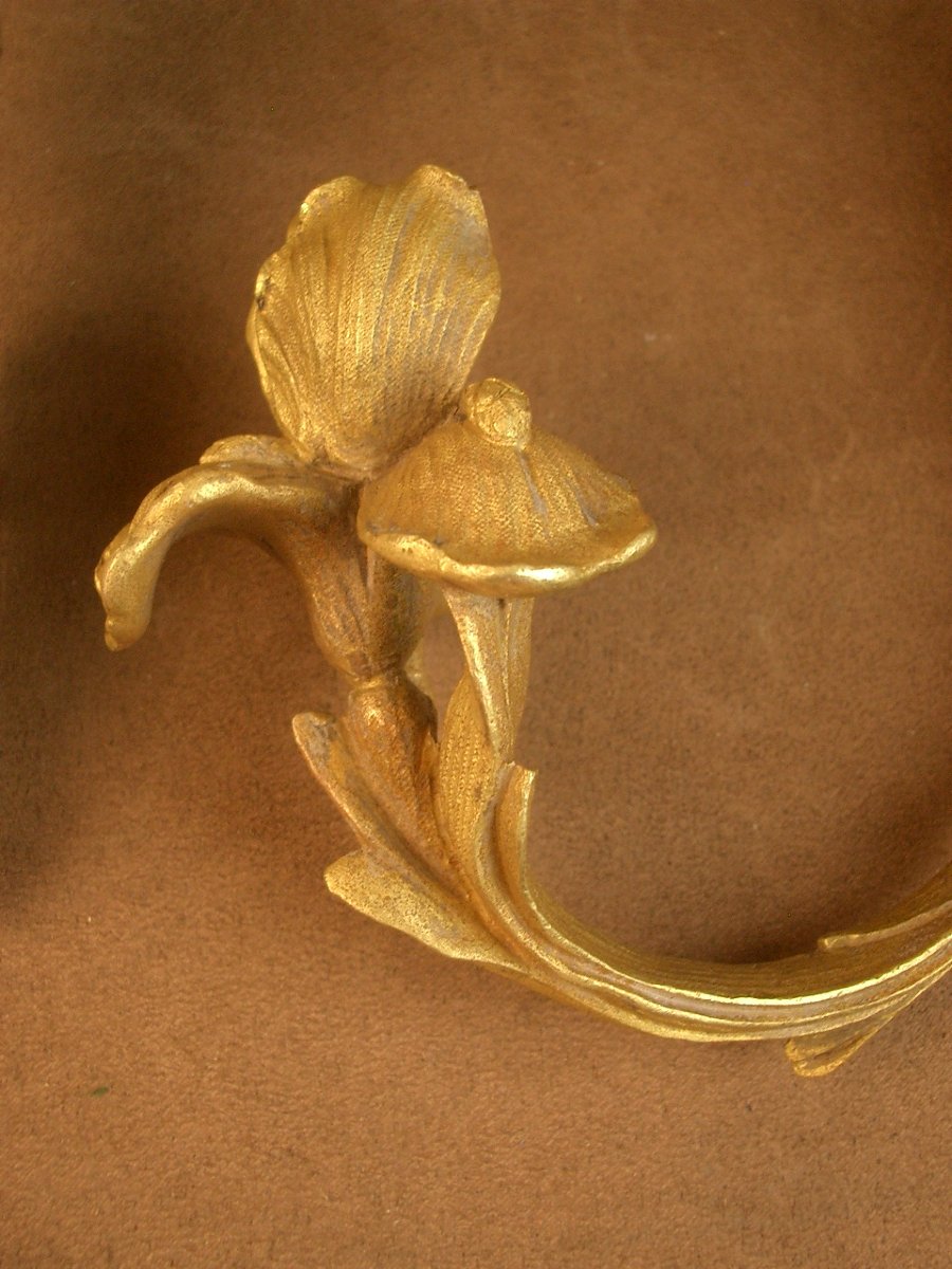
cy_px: 634
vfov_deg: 45.8
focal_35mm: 41
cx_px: 476
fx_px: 1503
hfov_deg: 35.1
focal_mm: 6.8
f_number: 2.8
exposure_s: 1/60
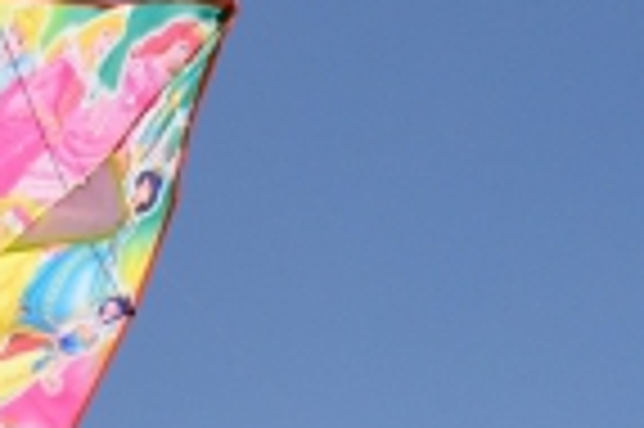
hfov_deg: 23.1
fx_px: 1572
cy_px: 1135
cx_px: 360
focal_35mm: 88
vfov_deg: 11.6
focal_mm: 14
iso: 640
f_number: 14
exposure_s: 1/800
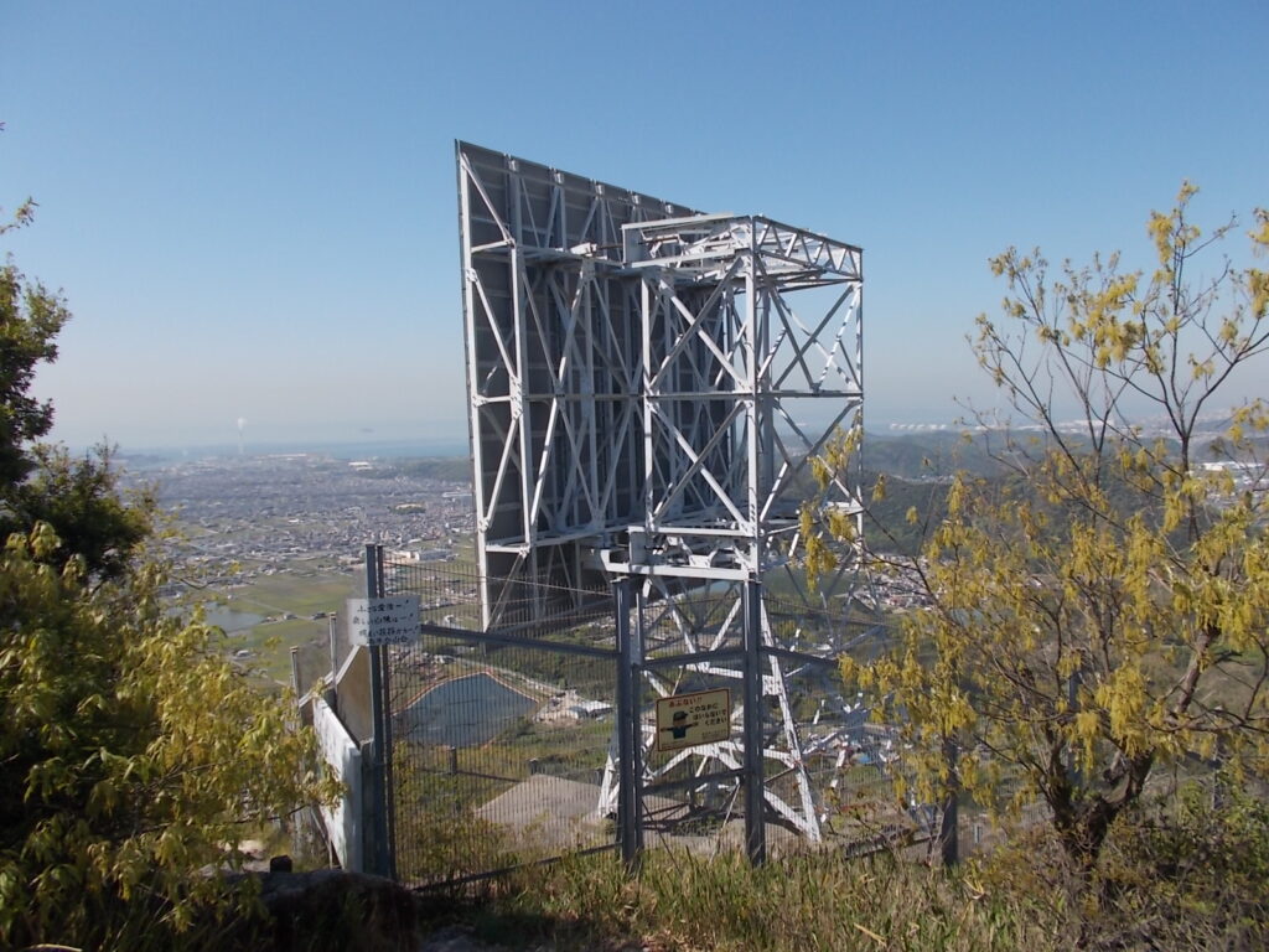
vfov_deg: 53.1
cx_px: 634
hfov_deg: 67.3
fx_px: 953
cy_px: 476
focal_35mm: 26
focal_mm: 4.6
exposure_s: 1/160
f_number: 8
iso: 80
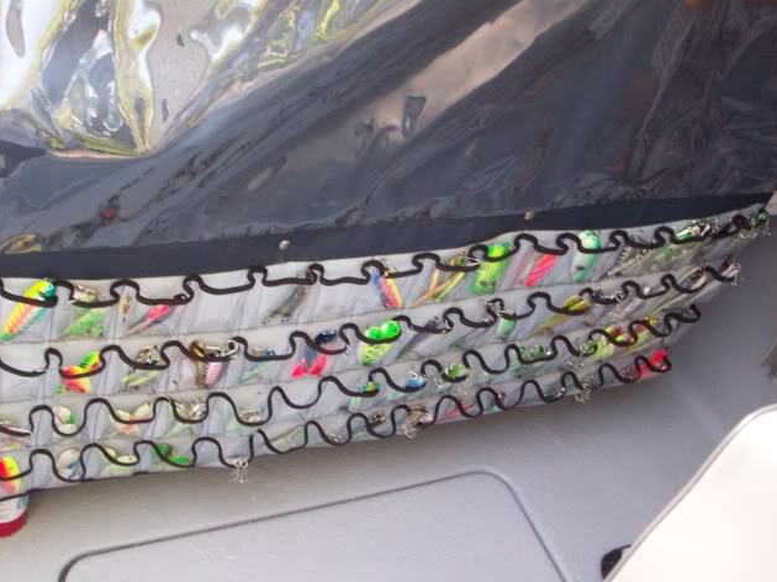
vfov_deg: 30.8
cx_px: 327
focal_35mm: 47
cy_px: 261
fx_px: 1055
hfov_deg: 40.3
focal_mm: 6.2
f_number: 2.8
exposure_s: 1/42.9
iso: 160
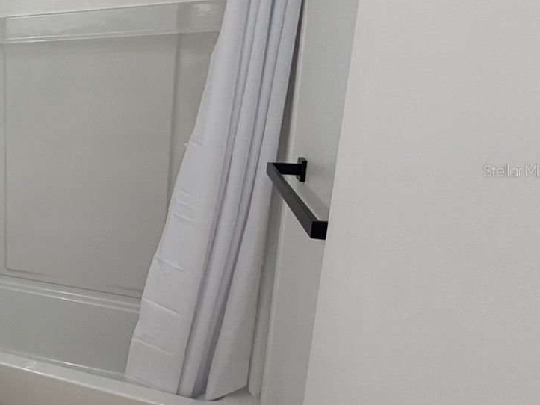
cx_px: -43
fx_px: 484
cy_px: 170
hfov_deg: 45.2
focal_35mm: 31
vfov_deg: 45.3
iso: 250
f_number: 2.2
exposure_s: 1/120
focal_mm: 2.22
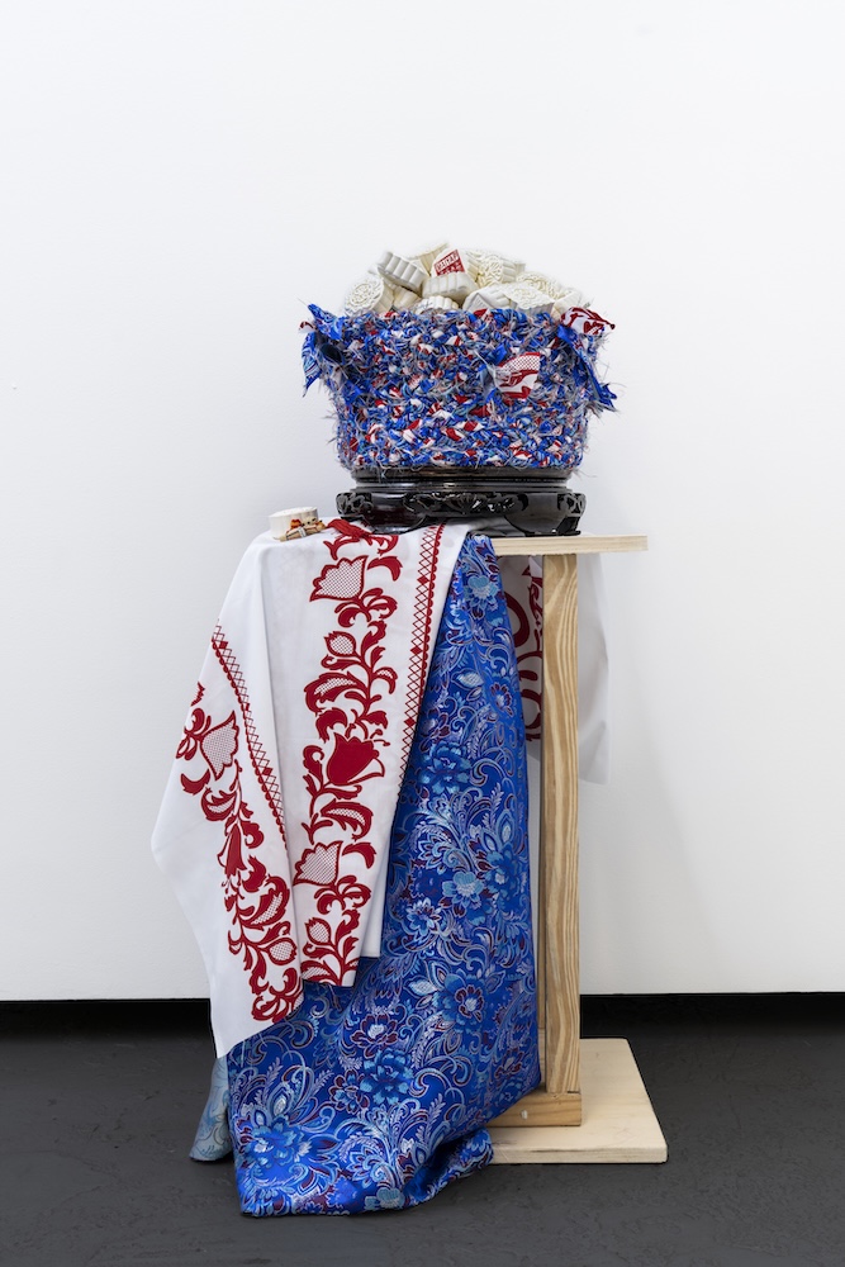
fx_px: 1513
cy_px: 634
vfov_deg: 45.4
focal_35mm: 43
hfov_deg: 31.2
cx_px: 422
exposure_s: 1/2.5
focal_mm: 43
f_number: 11
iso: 160
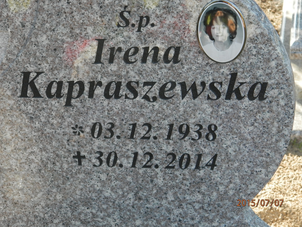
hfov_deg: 18.5
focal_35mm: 106
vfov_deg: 14.0
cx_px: 151
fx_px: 925
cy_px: 114
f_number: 4.5
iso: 160
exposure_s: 1/160
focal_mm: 19
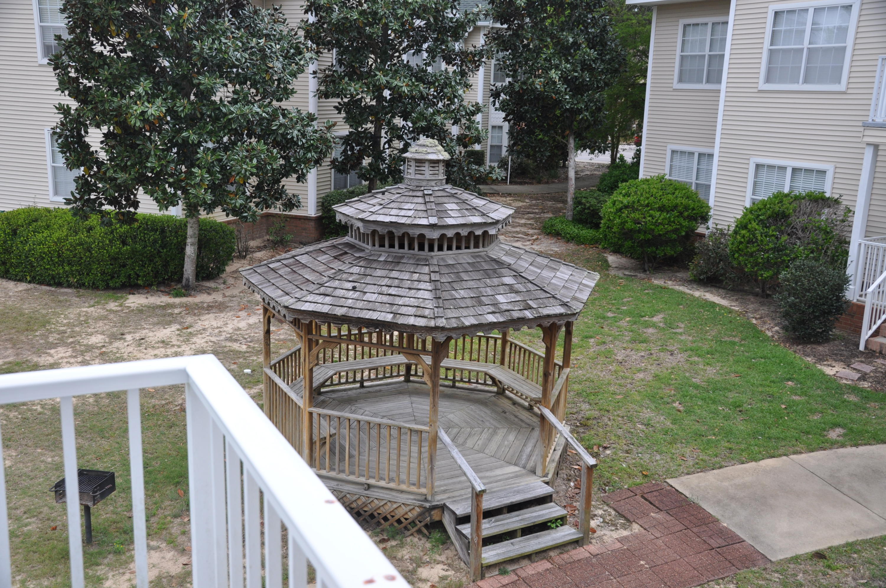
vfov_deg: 36.8
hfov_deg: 53.2
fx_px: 885
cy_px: 294
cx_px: 443
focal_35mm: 36
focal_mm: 24
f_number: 5.6
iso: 280
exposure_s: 1/125
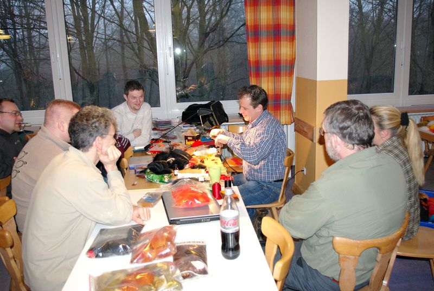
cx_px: 217
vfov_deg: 39.0
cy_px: 146
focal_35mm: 34
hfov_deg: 55.7
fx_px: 410
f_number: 4
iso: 1600
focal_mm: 23.13
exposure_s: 1/60
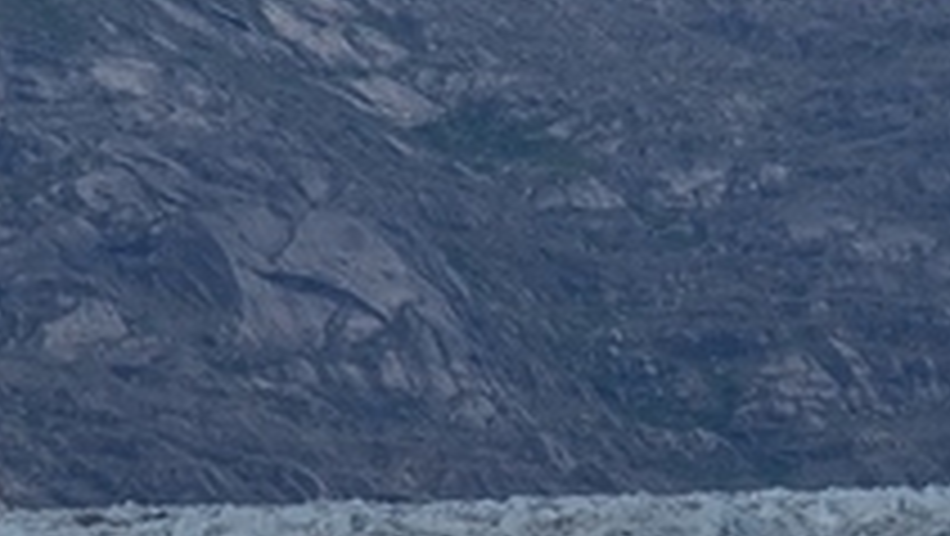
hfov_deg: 2.8
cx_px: 977
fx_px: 19232
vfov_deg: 1.6
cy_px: 640
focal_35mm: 763
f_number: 7.1
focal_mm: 120
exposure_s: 1/250
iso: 100
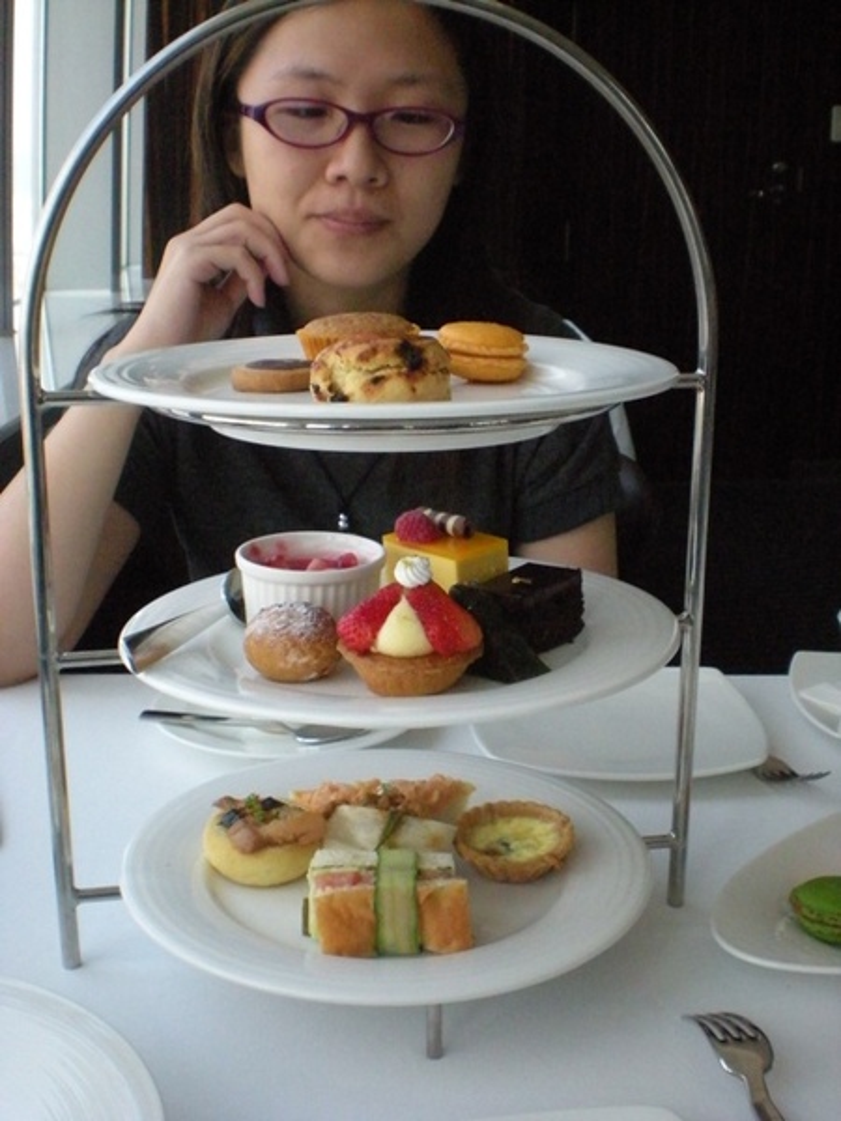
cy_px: 560
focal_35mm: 44
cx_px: 420
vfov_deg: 42.9
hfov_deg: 32.9
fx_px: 1425
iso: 800
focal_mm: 7.4
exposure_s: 1/283
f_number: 4.9
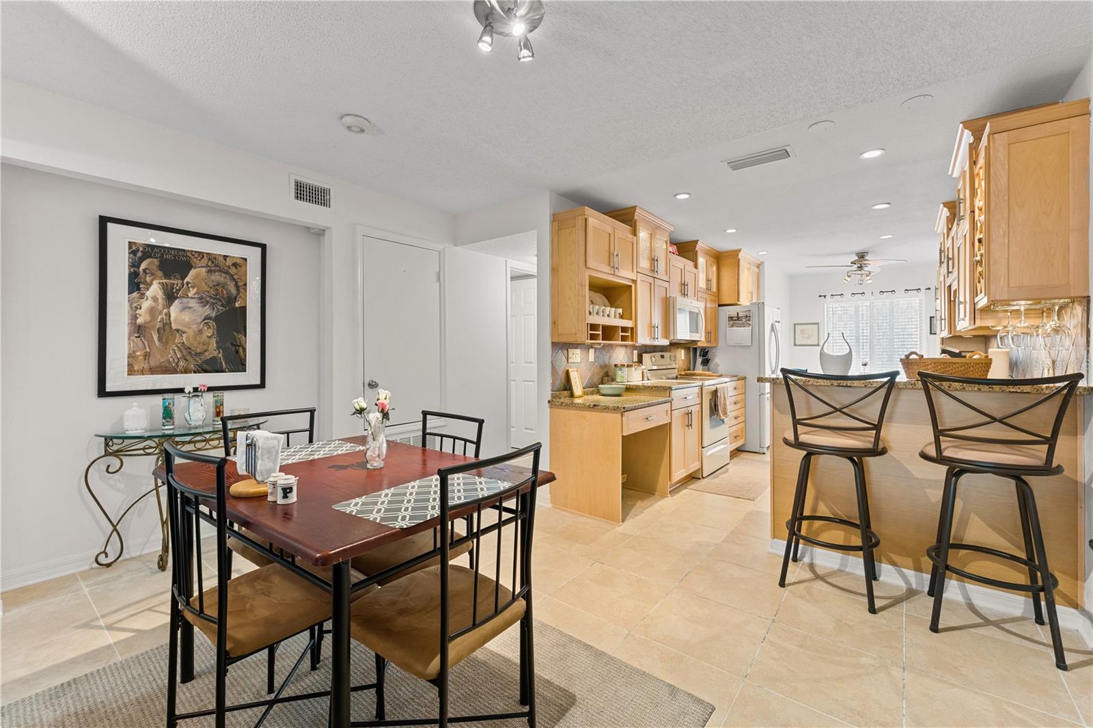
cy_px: 364
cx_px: 546
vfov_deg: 77.3
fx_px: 455
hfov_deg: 100.4
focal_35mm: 15
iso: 500
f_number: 9
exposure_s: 1/2
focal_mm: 15
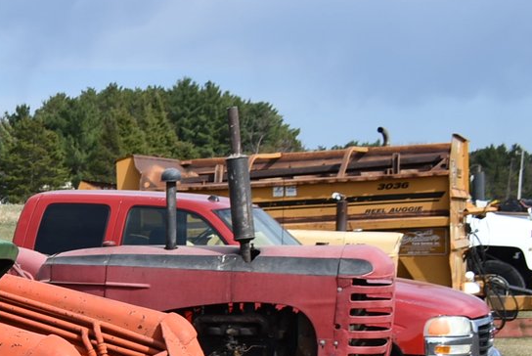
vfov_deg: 12.9
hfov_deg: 17.8
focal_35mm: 103
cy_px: 463
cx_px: -256
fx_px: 1524
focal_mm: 22
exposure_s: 1/250
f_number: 8
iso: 100
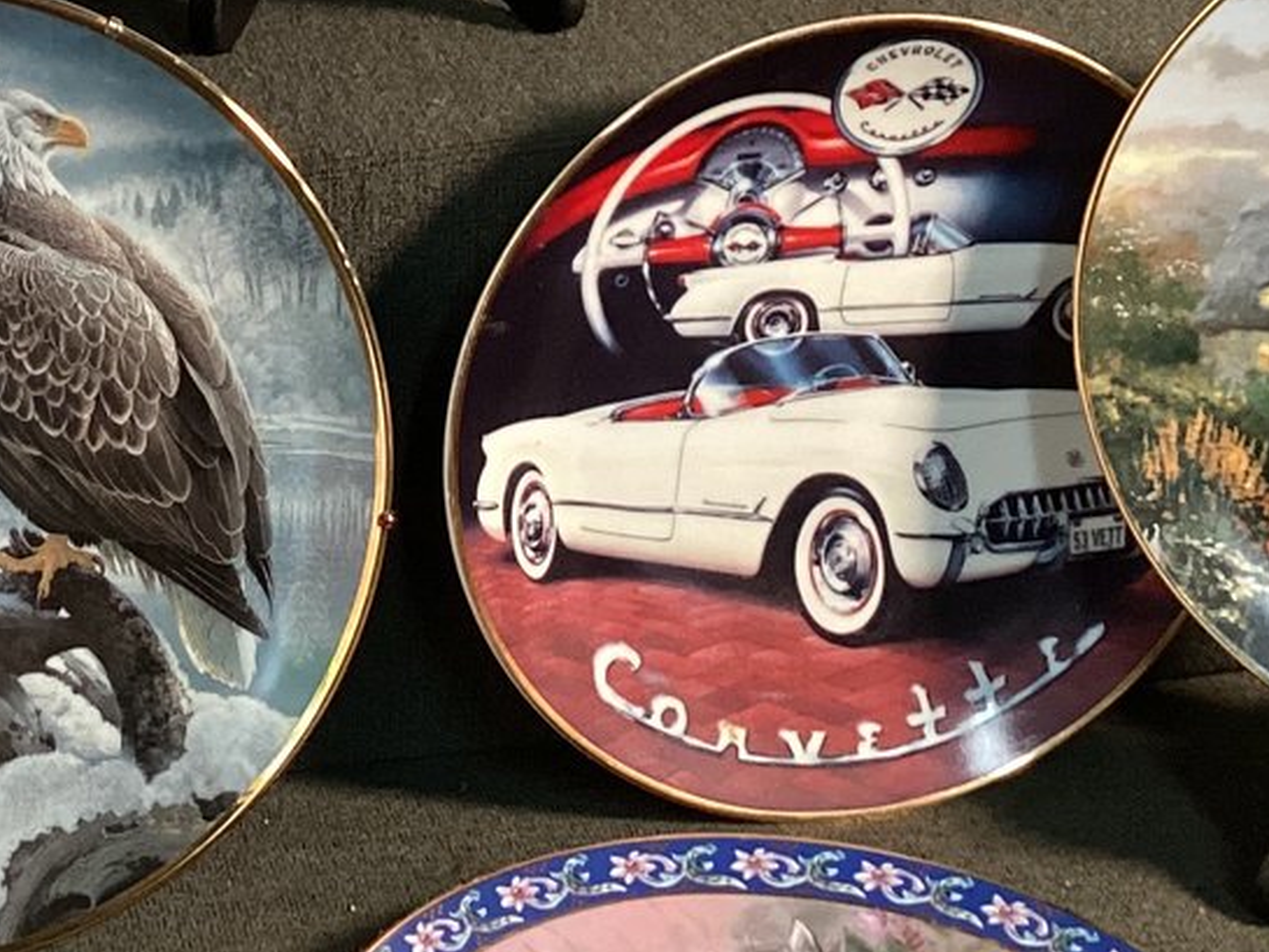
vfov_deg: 17.0
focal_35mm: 86
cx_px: 153
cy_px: 152
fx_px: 3153
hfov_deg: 22.3
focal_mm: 3.3
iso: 160
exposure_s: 1/60
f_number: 2.4
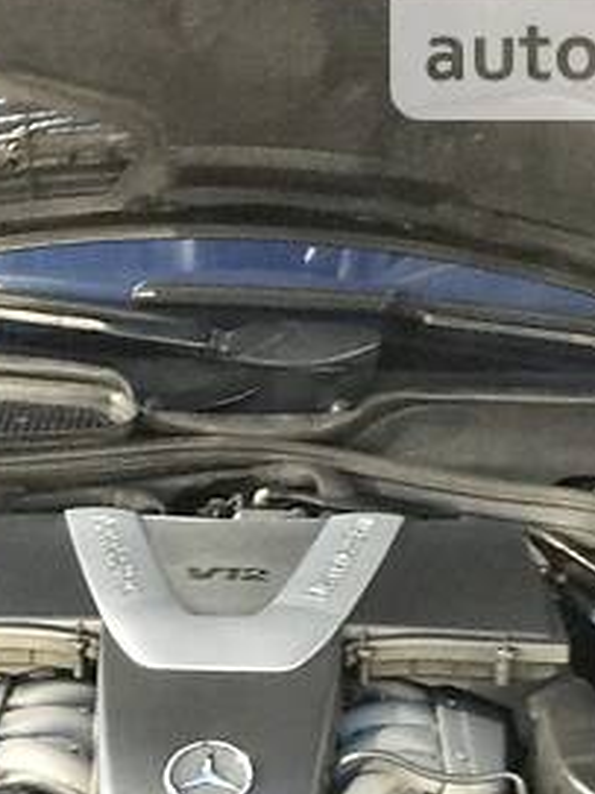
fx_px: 1422
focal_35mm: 62
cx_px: 196
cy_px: 838
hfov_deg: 23.5
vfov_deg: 28.7
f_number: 1.8
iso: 640
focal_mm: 4
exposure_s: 1/4
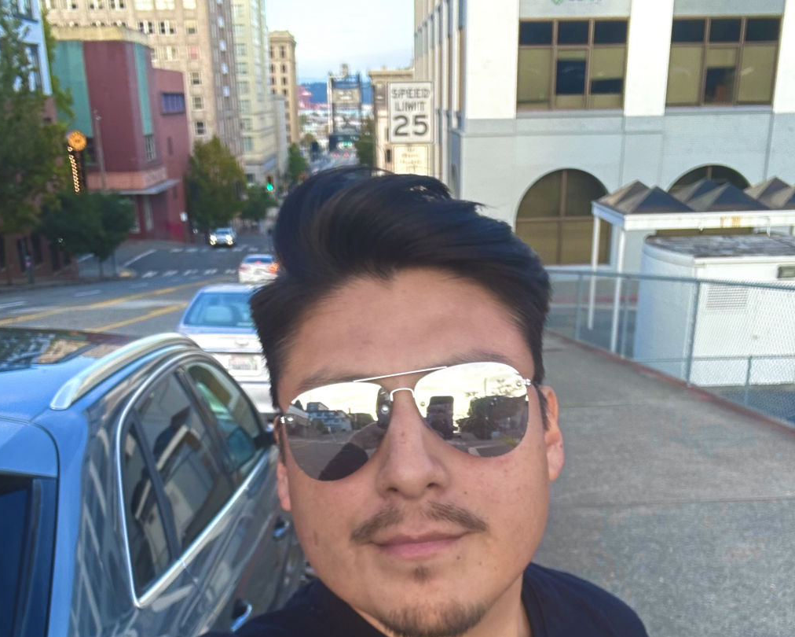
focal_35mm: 40
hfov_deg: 45.8
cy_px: 506
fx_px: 941
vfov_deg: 36.1
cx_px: 398
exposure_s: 1/209
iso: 25
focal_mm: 2.69
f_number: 1.9
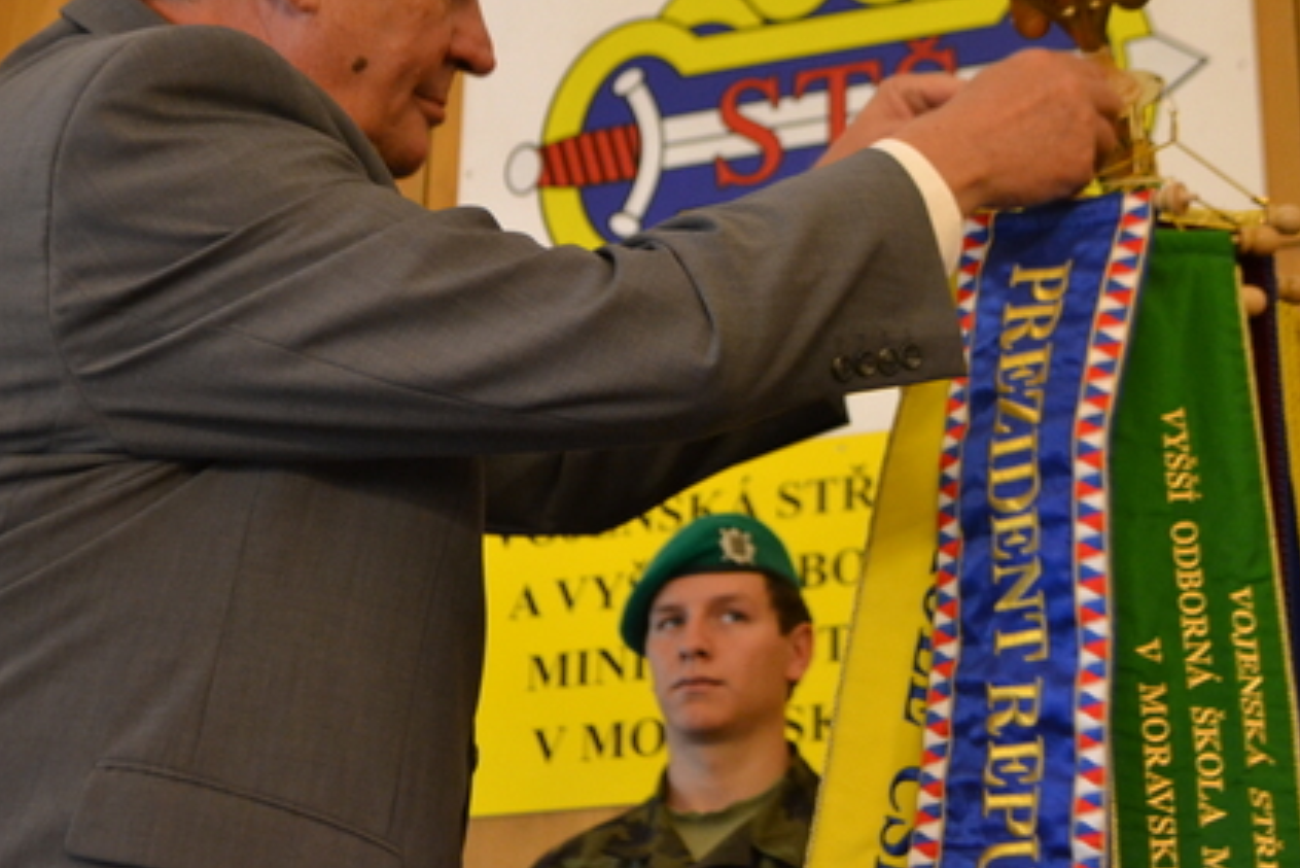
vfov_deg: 17.0
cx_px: 710
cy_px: 224
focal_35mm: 80
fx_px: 2881
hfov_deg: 25.4
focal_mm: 35
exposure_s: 1/30
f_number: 5
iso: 2000
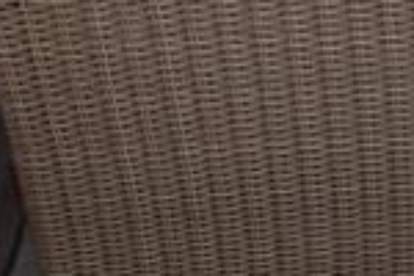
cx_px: 502
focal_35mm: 108
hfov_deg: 18.0
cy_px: -47
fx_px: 1242
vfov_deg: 12.4
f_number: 3.5
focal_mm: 18
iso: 200
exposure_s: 1/200
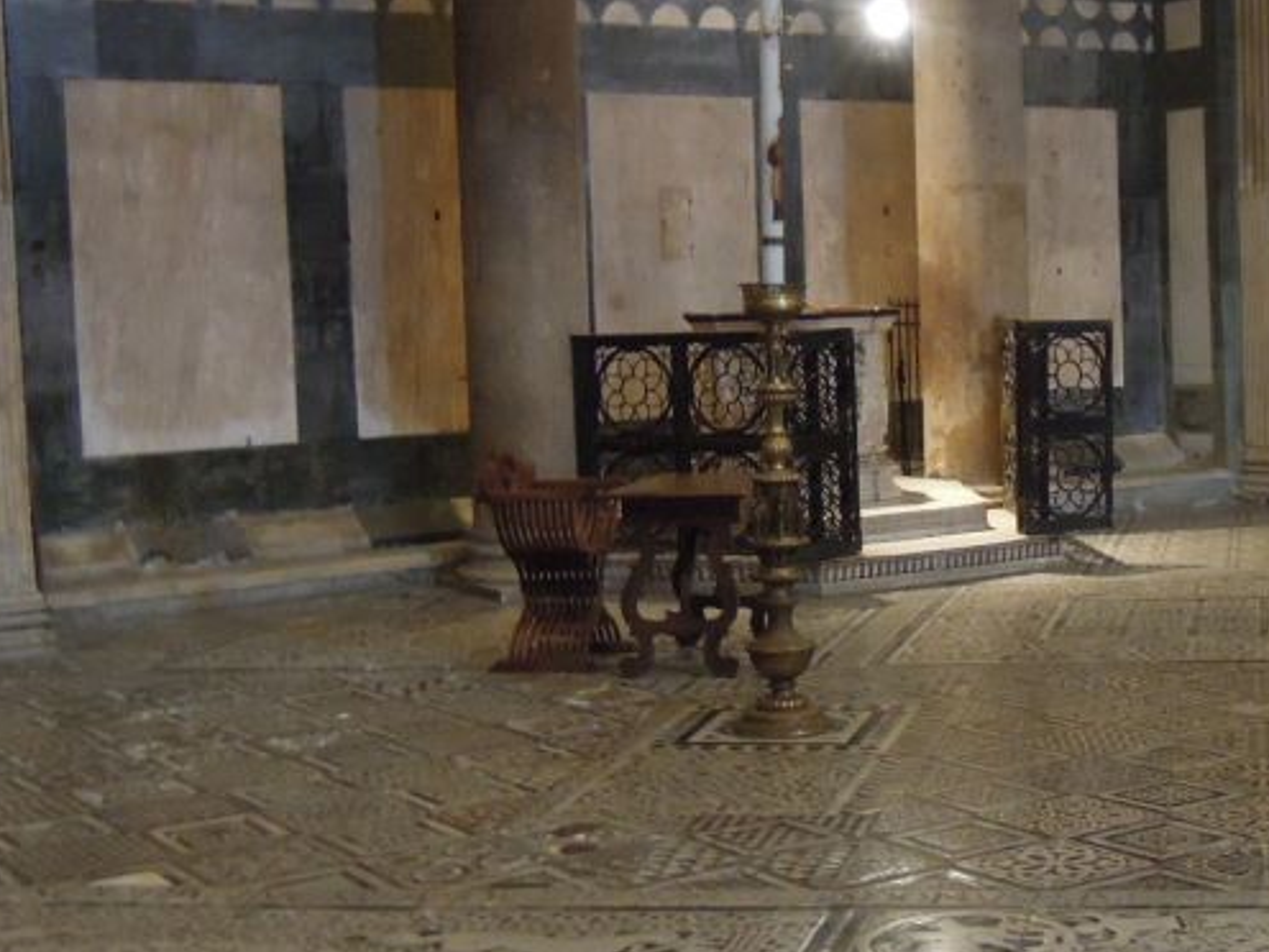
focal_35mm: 64
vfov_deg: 22.9
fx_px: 2346
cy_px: 445
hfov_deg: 30.0
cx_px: 860
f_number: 2.4
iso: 800
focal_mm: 5.5
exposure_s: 1/8
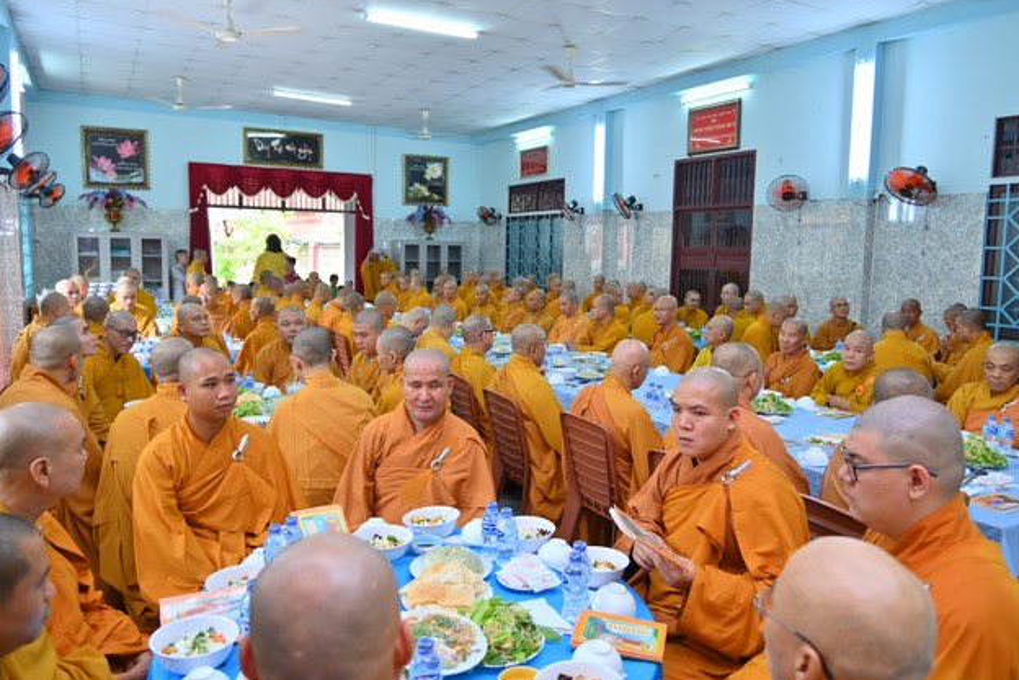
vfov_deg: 51.3
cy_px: 338
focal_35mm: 25
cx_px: 518
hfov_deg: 71.5
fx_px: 708
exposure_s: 1/100
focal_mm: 24
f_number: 4
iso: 500
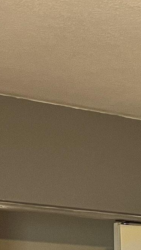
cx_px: 307
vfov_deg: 14.8
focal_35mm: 132
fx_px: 877
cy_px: 409
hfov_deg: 8.6
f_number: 1.5
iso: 160
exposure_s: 1/60
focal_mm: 5.7
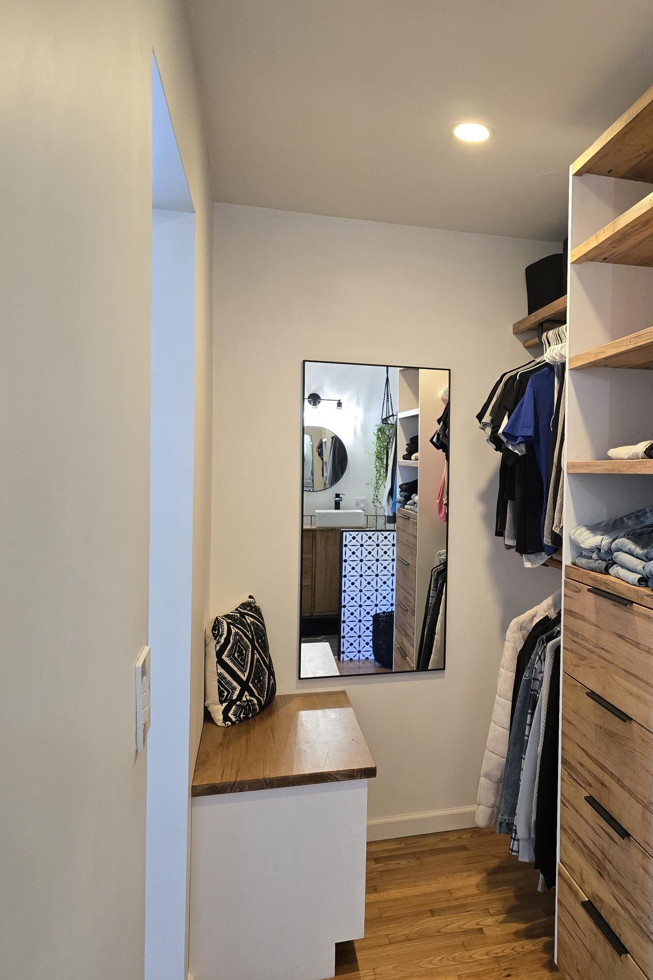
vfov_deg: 58.7
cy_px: 490
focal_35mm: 32
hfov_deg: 38.5
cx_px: 578
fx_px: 870
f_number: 1.7
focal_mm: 6.3
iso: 500
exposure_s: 1/120
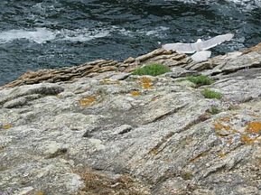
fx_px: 1770
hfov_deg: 8.4
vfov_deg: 6.3
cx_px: 110
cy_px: 131
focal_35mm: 235
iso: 64
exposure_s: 1/362
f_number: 4.9
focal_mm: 23.4
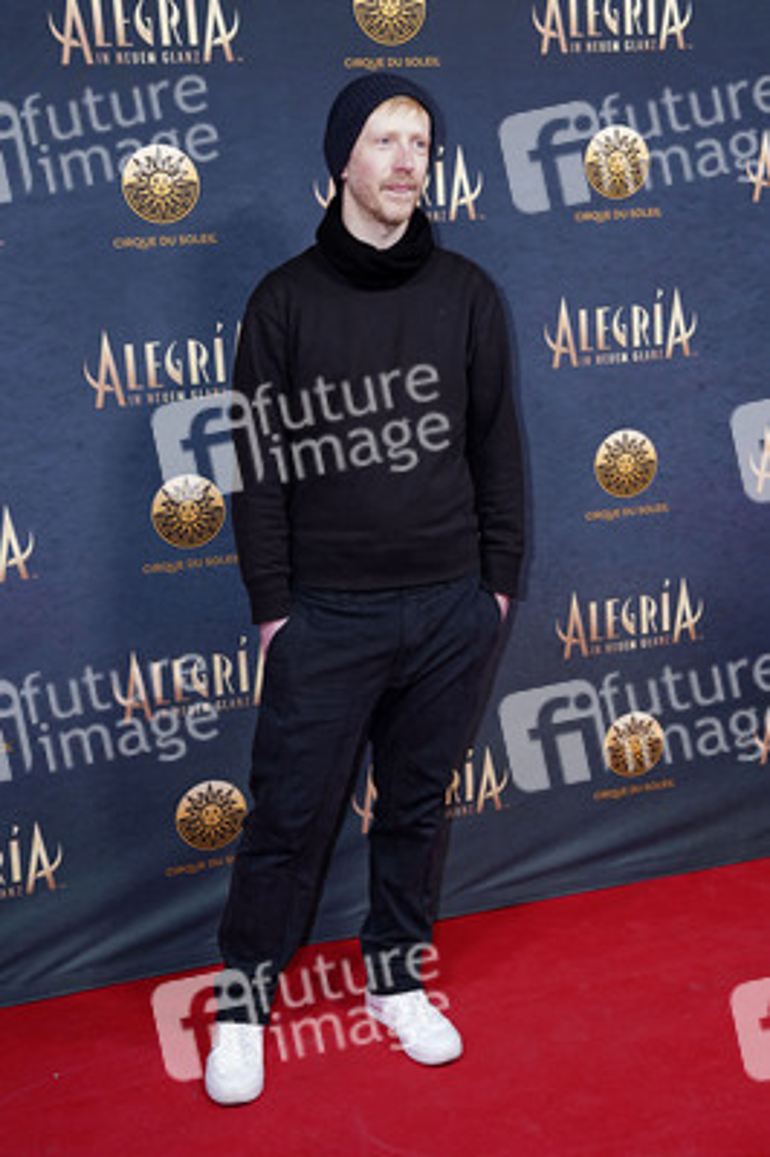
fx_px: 1414
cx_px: 385
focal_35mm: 44
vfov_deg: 44.5
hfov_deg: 30.5
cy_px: 578
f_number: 4.5
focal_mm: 44
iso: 2500
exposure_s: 1/200
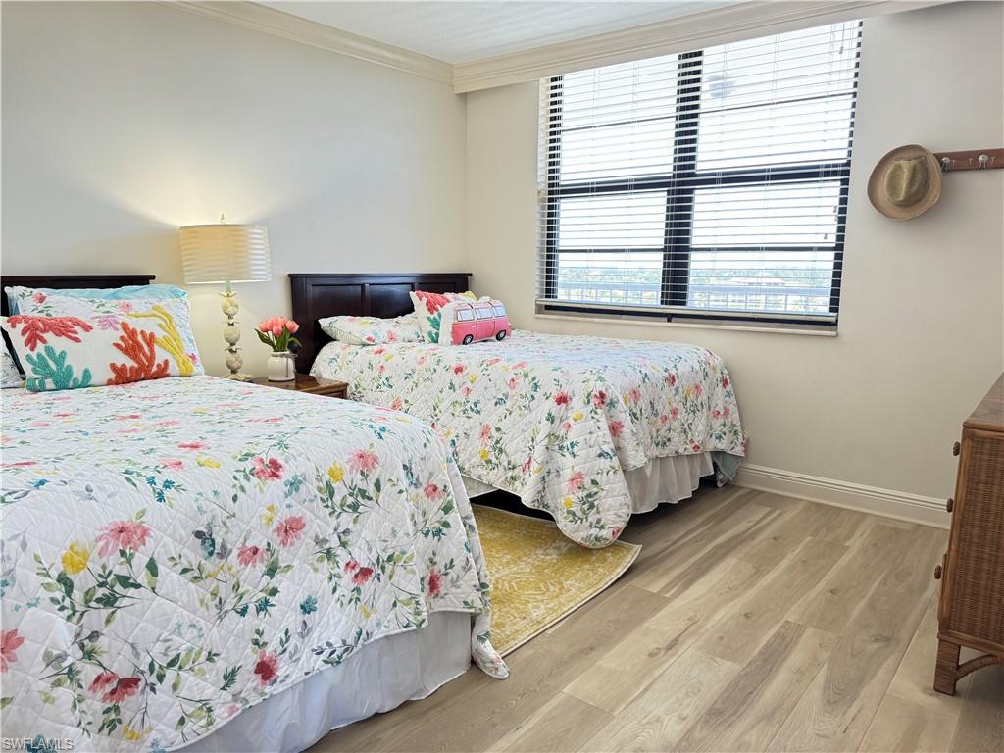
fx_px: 696
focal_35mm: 24
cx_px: 502
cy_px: 376
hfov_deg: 71.6
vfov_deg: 56.8
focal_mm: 6.86
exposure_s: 1/60
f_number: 1.78
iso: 200
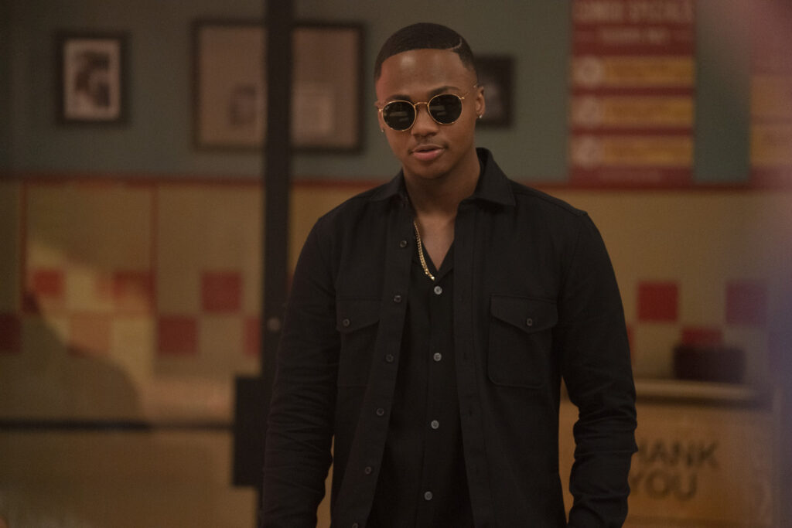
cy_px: 264
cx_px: 396
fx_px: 4400
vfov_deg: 6.9
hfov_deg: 10.3
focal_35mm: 200
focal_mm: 200
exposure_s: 1/200
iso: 6400
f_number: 2.8
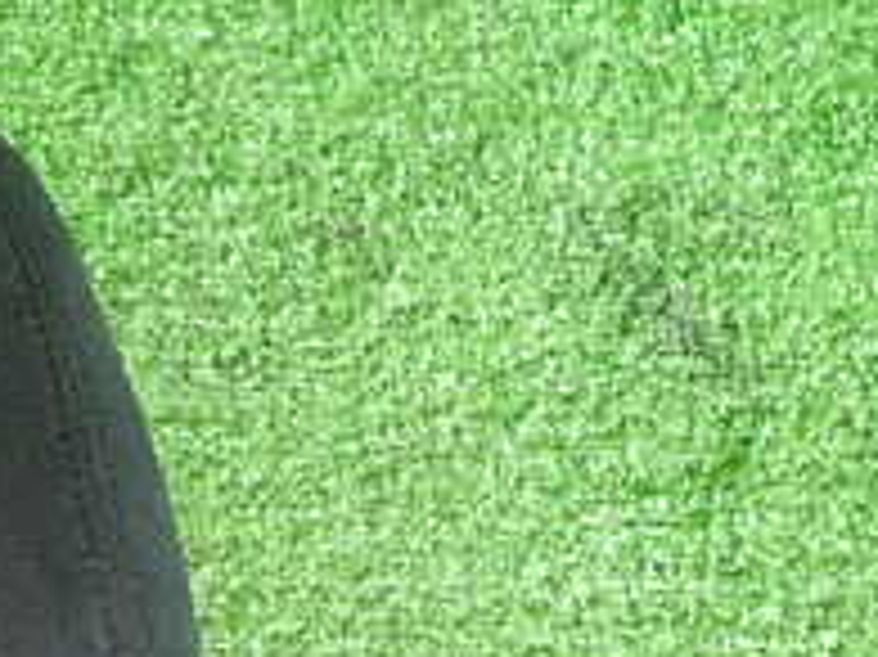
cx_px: -333
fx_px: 1952
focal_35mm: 77
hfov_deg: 22.1
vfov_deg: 17.8
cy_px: 864
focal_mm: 4.5
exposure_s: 1/30
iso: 250
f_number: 2
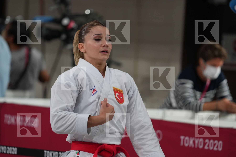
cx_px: 118
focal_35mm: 300
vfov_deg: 4.6
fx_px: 1967
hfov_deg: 6.9
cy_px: 78
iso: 1250
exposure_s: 1/1000
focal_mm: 200
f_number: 2.8
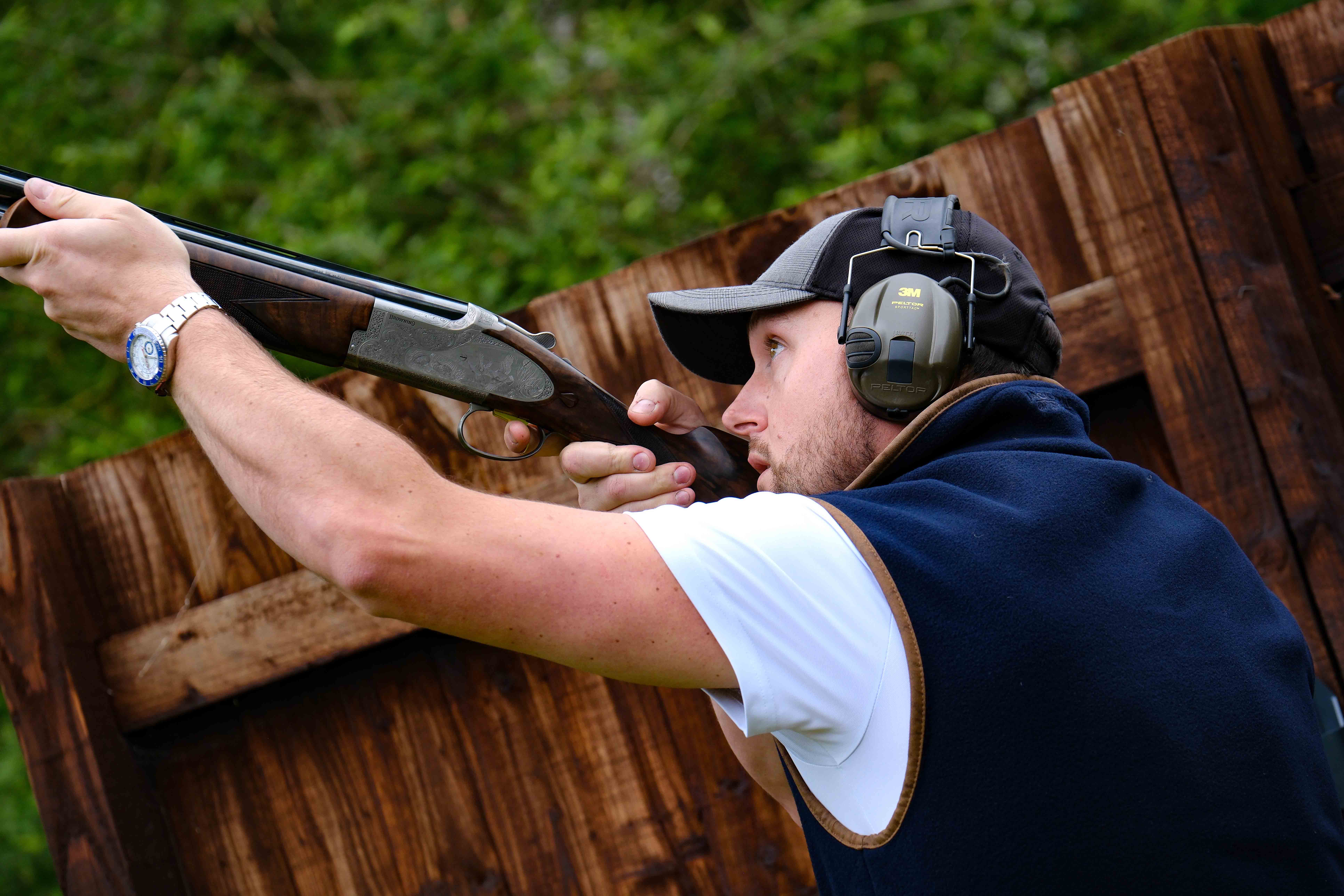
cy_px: 448
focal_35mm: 159
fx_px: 5936
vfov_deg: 8.6
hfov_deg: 12.9
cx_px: 672
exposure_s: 1/250
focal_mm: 106
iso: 800
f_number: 5
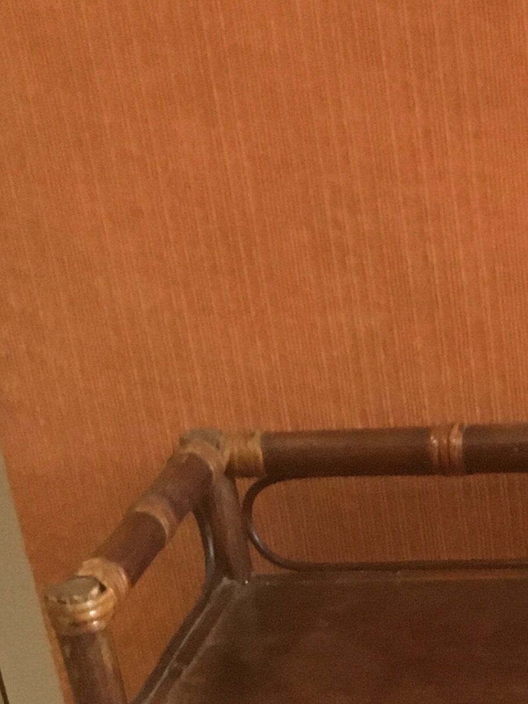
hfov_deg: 14.9
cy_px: 982
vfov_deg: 18.8
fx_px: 1932
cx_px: 668
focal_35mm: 95
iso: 250
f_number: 2.2
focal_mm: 4.15
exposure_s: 1/17
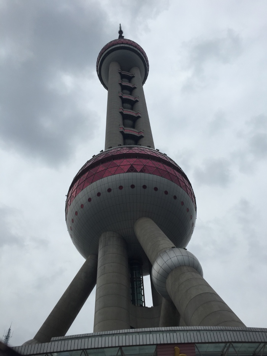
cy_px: 178
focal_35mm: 29
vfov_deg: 61.7
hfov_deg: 48.2
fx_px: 298
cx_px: 134
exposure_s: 1/1464
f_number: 2.2
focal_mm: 4.15
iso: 32
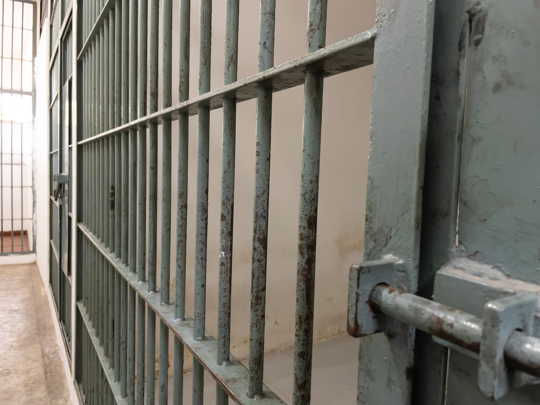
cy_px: 202
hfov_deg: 67.3
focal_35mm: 26
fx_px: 406
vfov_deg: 53.1
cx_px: 270
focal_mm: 4.2
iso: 500
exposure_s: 1/35
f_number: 1.6
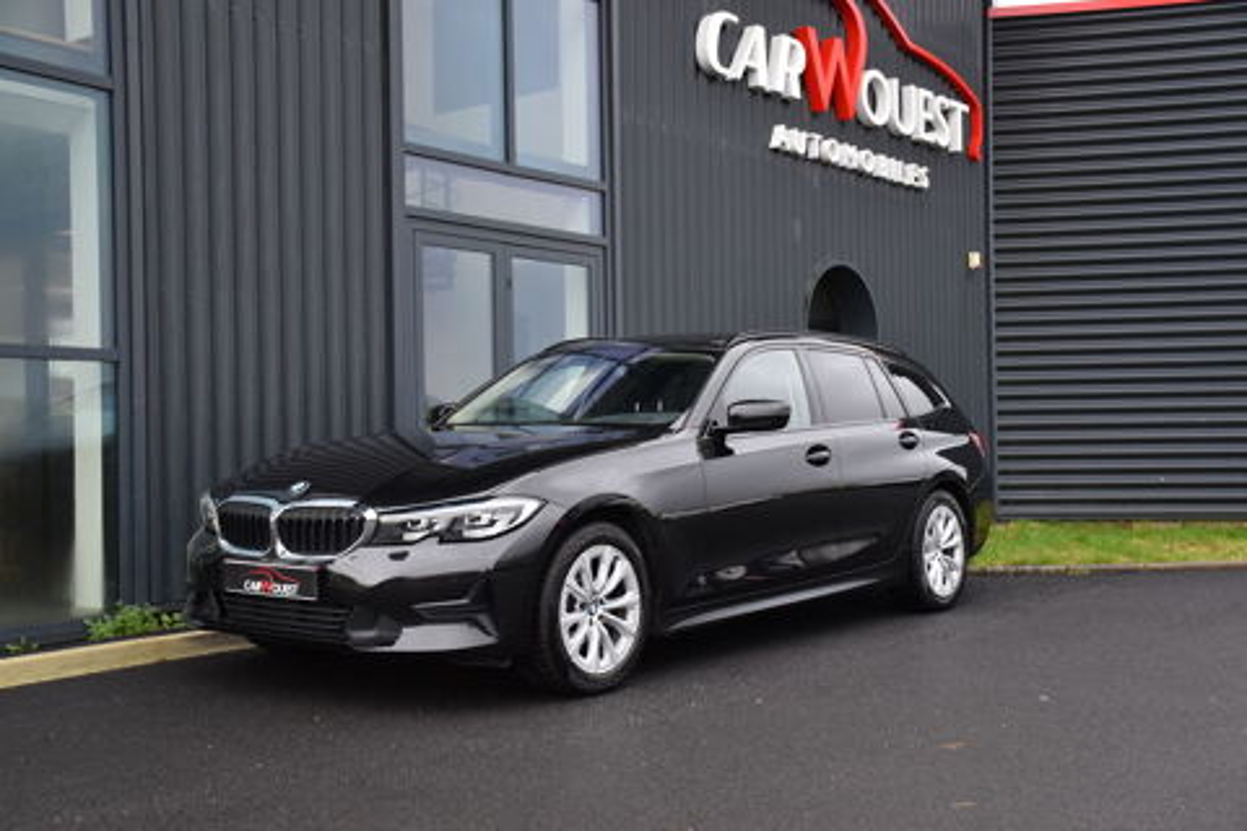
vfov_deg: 33.0
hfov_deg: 47.9
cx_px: 624
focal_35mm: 40
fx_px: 1403
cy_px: 416
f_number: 4
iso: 500
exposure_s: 1/60
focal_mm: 27
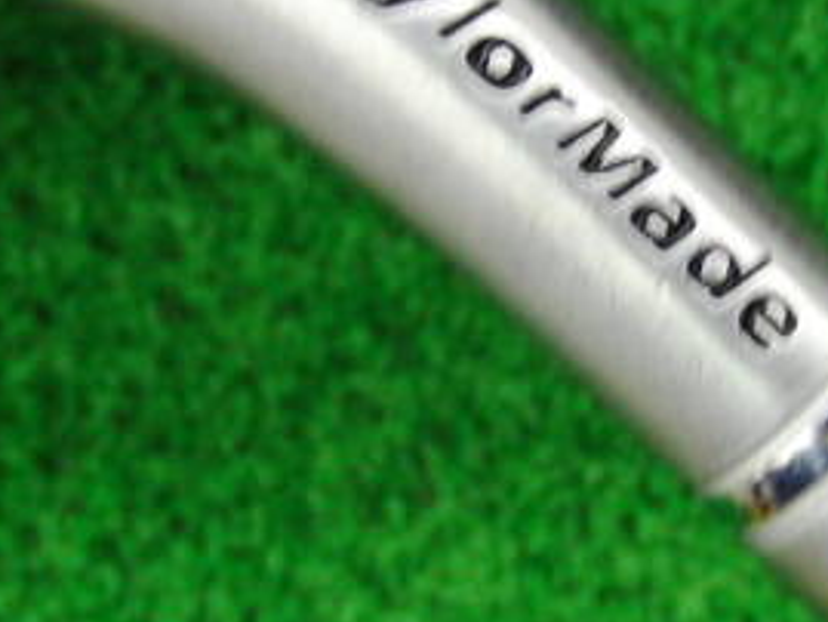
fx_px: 2106
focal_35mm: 88
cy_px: 262
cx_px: 677
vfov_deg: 16.8
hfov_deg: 21.9
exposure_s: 1/40
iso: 400
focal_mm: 6.42
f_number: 3.6
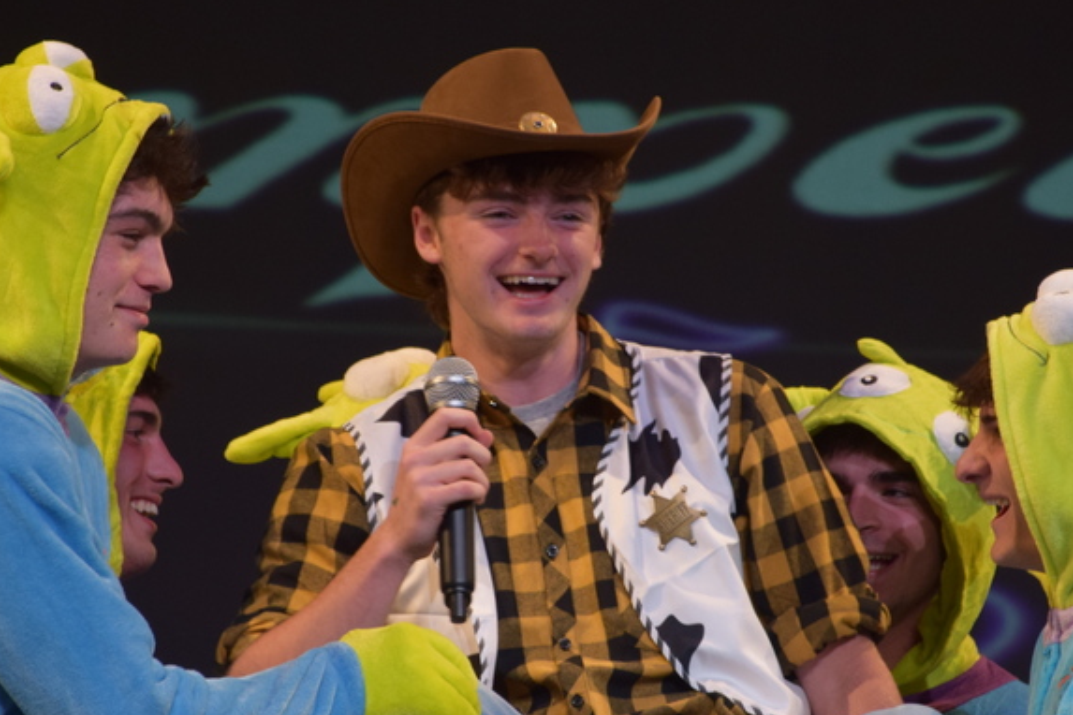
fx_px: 11176
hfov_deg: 5.5
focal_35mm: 375
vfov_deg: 3.7
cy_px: 433
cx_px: 594
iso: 800
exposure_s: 1/125
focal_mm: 140
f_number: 5.6
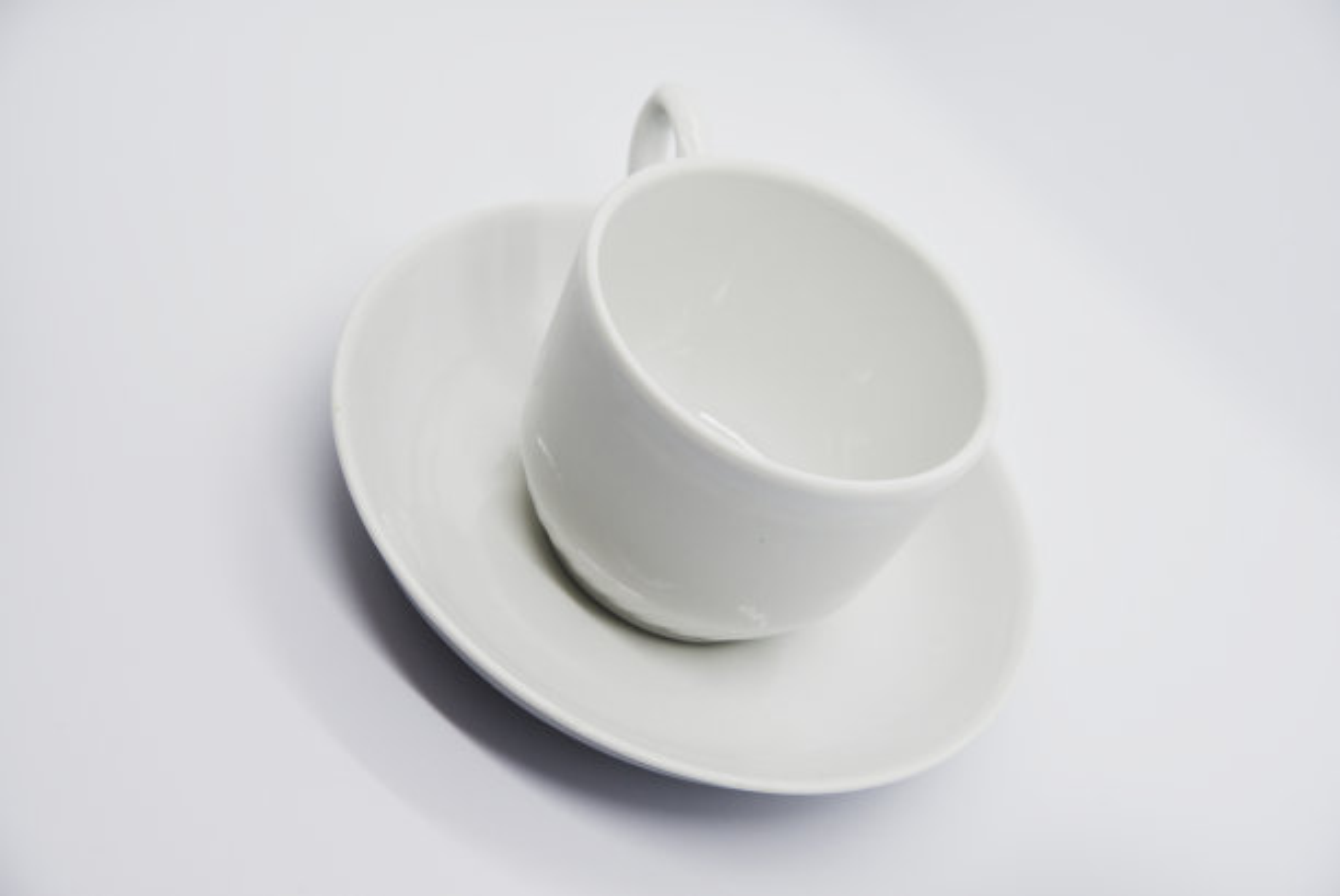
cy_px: 448
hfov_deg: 17.1
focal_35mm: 120
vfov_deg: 11.4
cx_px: 670
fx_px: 4470
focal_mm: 120
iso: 100
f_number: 9
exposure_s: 1/50
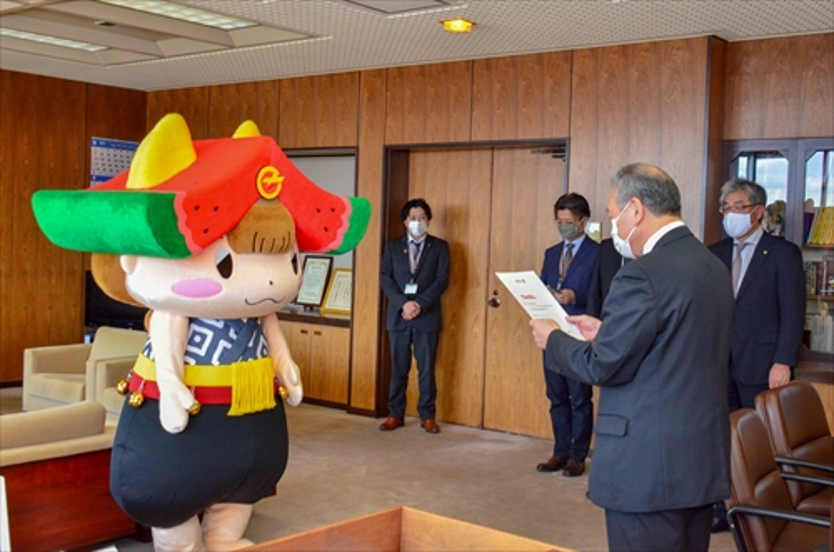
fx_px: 971
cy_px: 276
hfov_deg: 46.5
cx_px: 417
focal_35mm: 42
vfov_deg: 31.7
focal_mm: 28
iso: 2500
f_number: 7.1
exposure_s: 1/250
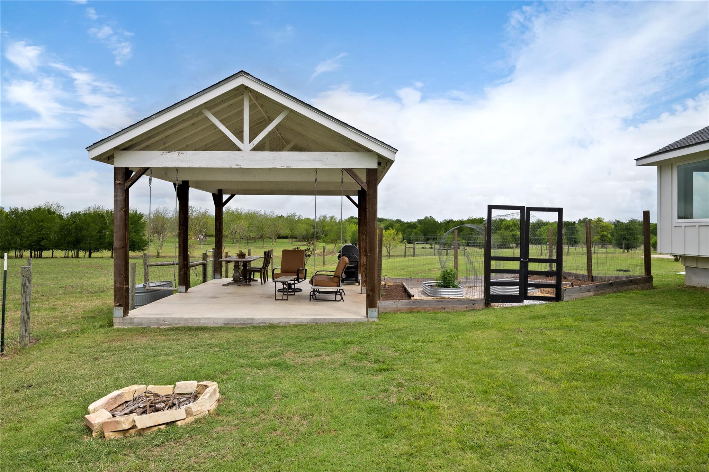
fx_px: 463
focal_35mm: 24
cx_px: 354
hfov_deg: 74.9
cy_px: 236
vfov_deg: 54.1
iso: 800
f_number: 8
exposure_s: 1/6400
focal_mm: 23.5
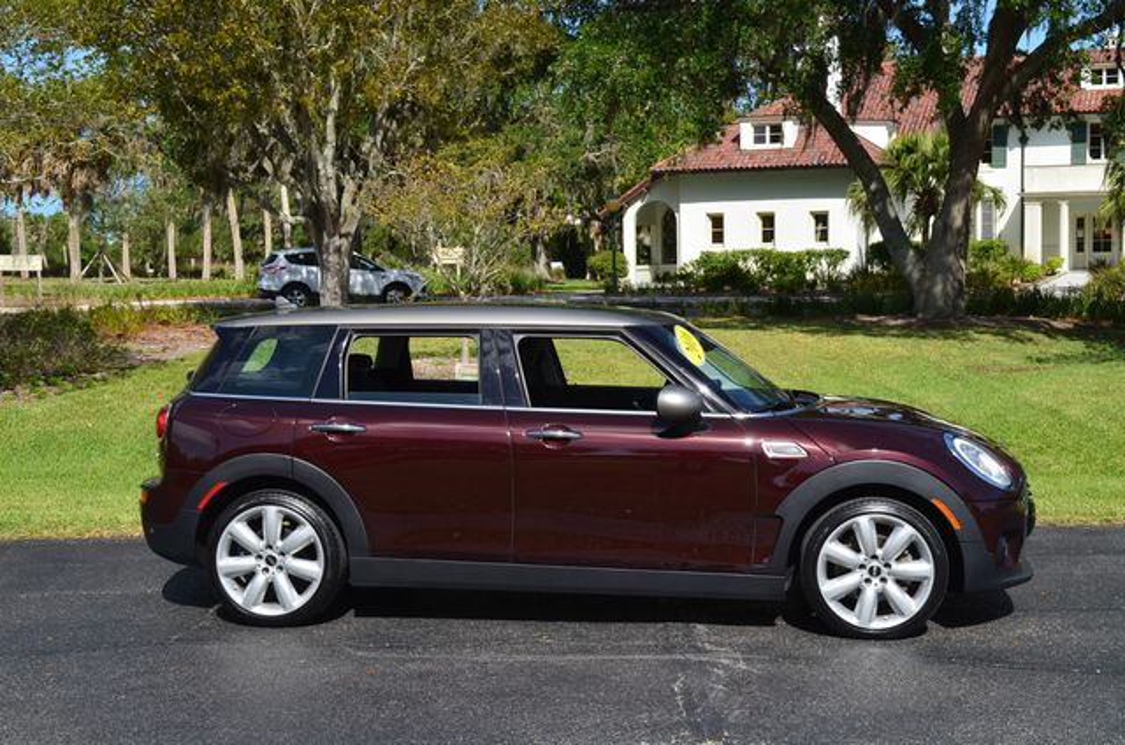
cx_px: 562
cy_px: 372
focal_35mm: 48
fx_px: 1497
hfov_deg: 41.2
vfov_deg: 28.0
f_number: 11
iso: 110
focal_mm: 32
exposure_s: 1/125
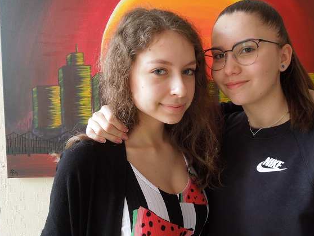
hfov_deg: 57.9
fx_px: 281
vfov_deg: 45.3
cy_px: 99
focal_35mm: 31
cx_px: 188
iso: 250
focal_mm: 4.5
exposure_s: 1/30
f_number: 3.3
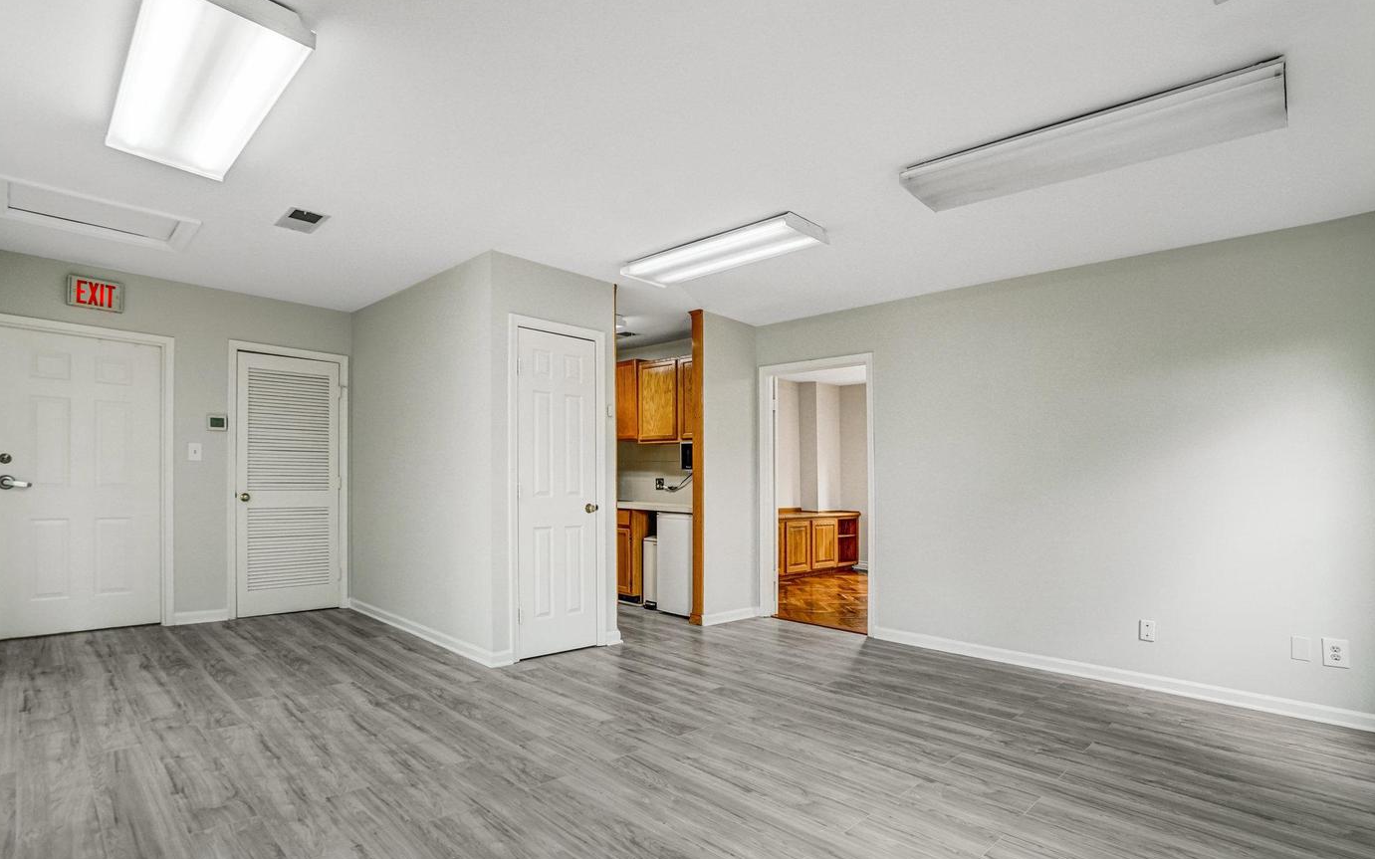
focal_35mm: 17
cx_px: 660
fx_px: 637
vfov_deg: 67.9
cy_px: 466
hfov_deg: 94.3
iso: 1250
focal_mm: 16
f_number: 8
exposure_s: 1/80
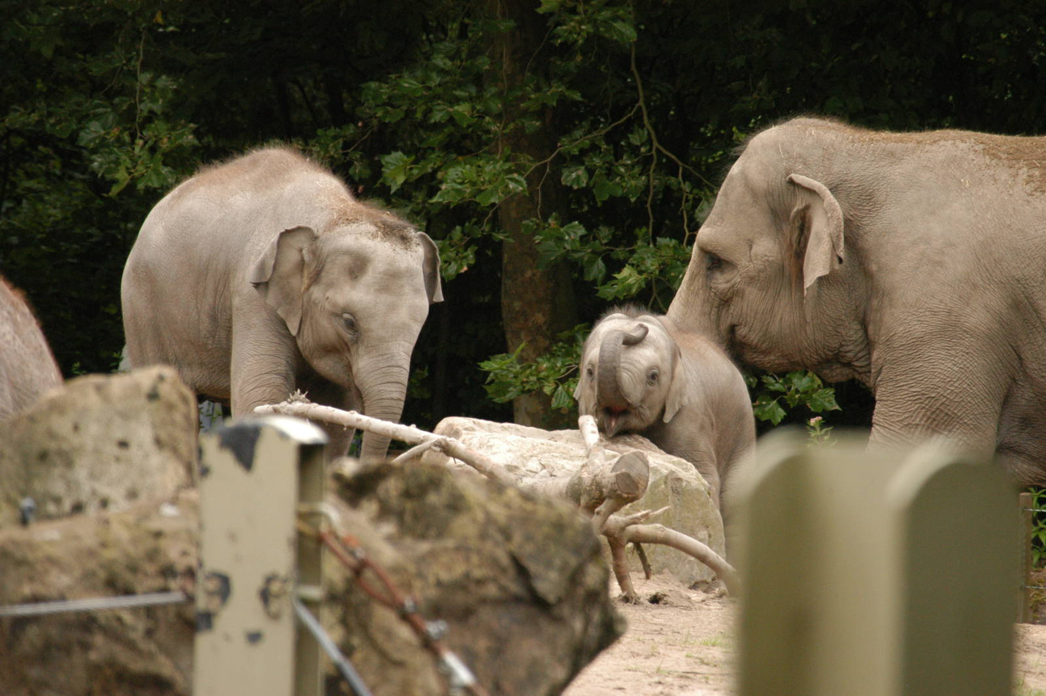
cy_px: 348
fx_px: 13064
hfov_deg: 4.6
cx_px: 523
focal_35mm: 450
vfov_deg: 3.0
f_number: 6.7
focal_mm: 300
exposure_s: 1/320
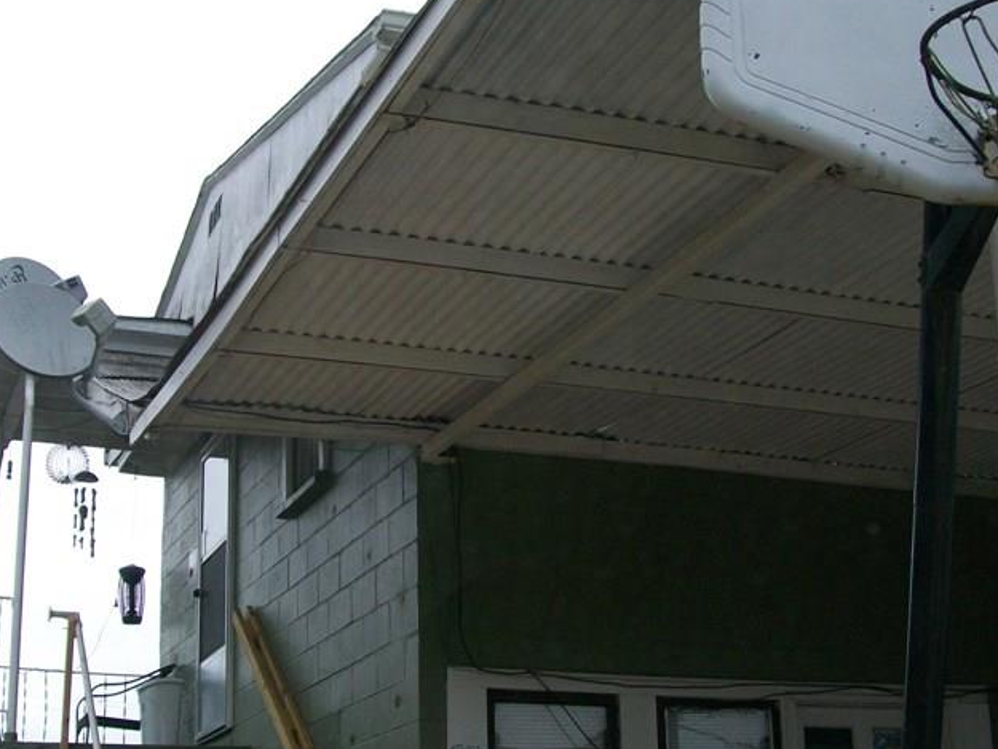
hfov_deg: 32.6
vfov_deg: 24.8
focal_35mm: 59
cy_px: 438
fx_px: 1701
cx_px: 390
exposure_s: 1/500
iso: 64
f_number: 2.7
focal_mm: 6
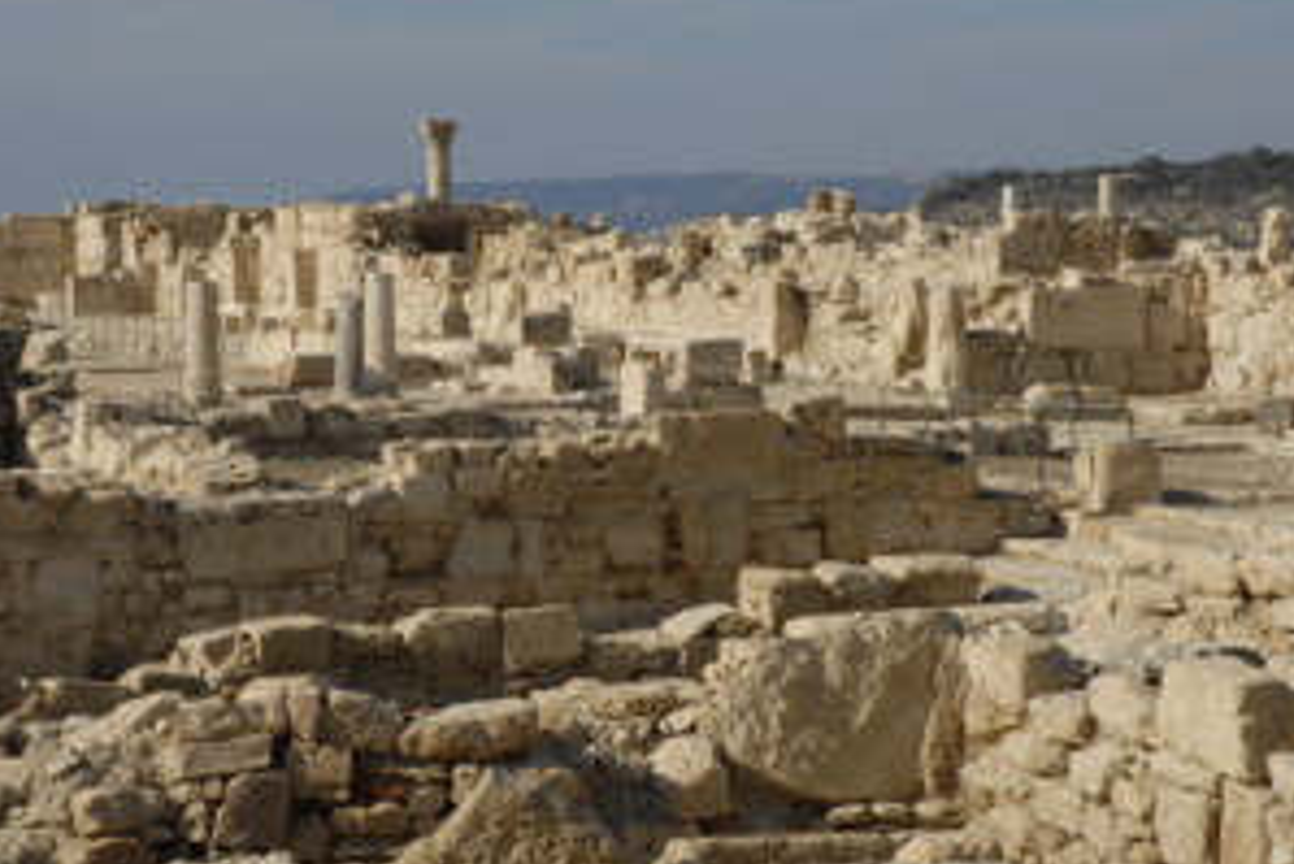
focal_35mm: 121
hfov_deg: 16.9
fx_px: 4351
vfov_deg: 11.3
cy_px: 447
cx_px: 439
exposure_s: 1/125
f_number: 14
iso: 100
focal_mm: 60
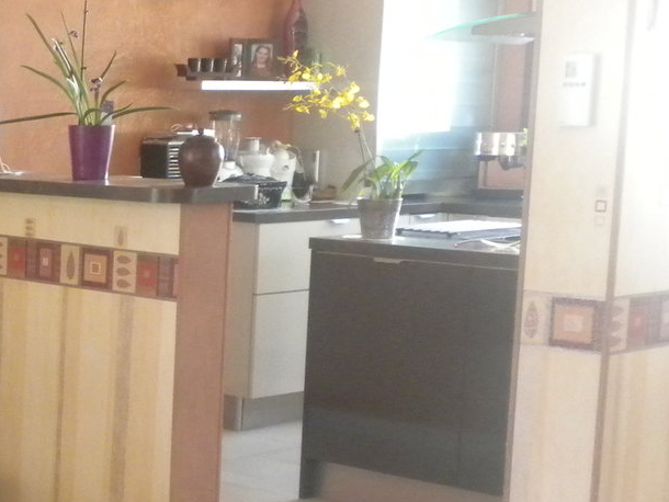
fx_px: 1875
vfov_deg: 15.2
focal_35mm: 97
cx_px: -126
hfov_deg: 19.1
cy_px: 391
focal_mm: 6.6
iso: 400
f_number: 3.5
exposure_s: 1/58.2
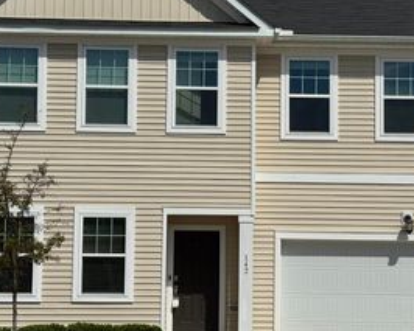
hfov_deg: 21.7
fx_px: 1079
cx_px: 229
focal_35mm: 88
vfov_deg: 17.5
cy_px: 179
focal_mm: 6.76
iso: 50
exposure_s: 1/15385
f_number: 1.78
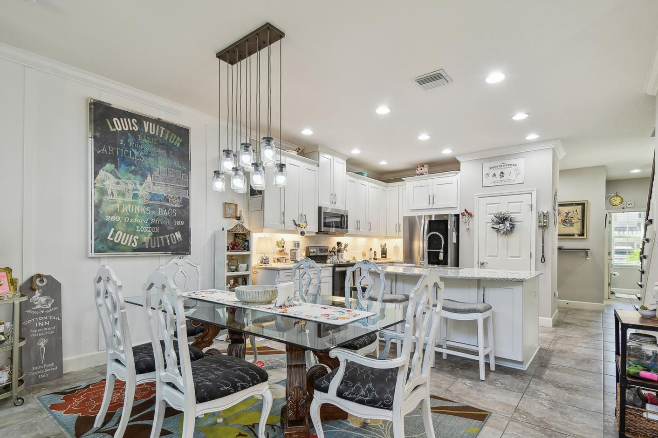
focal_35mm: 17
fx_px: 311
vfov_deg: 70.2
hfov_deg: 93.3
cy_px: 243
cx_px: 321
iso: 100
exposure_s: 1/4
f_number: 7.1
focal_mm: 10
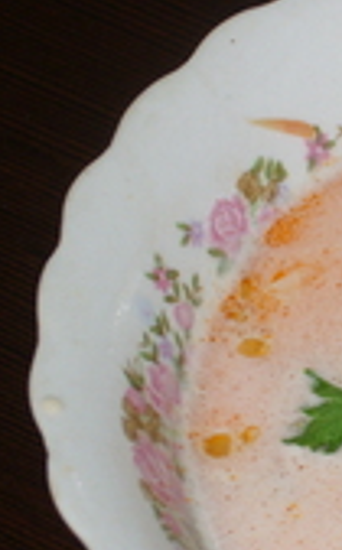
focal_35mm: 297
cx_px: 664
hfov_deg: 4.3
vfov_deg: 7.1
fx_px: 4448
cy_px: 355
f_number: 5.1
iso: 100
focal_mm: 22.2
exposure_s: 1/60
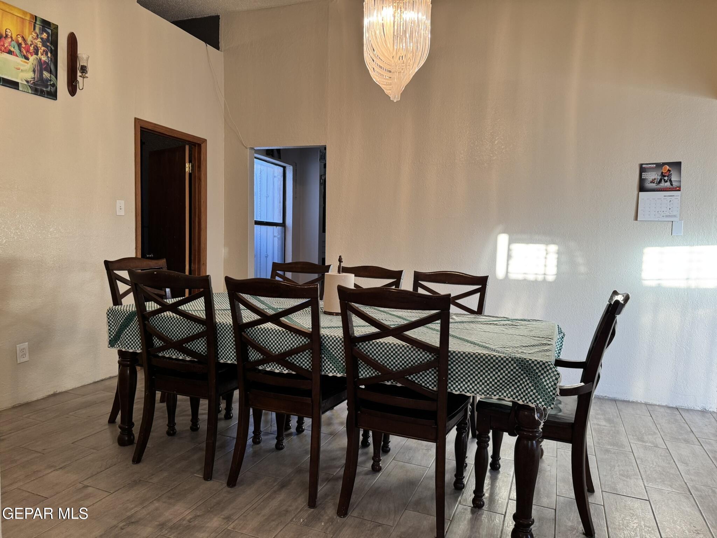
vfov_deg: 56.8
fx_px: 497
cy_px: 269
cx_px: 358
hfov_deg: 71.6
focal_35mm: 24
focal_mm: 6.76
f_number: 1.78
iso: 160
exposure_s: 1/60
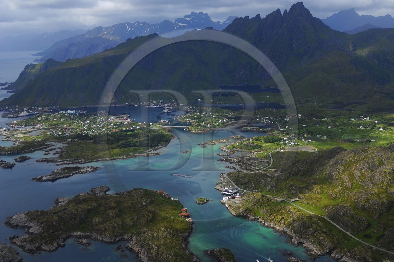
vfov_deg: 26.4
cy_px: 131
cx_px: 197
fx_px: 558
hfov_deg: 38.9
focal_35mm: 51
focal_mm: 34
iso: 100
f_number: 3.5
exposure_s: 1/1250
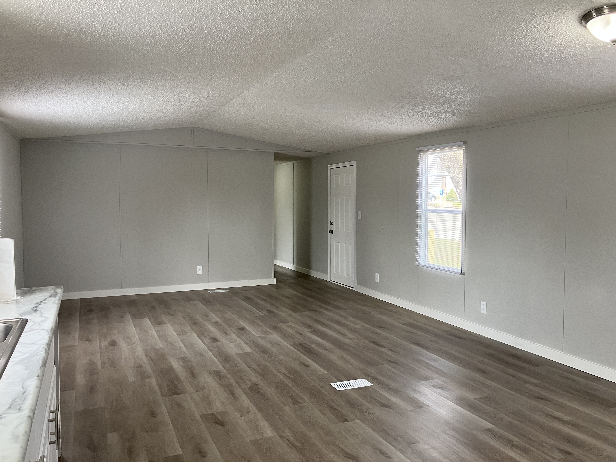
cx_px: 308
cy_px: 231
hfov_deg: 63.4
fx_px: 498
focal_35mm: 28
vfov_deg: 49.7
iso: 50
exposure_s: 1/60
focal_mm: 3.99
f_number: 1.8
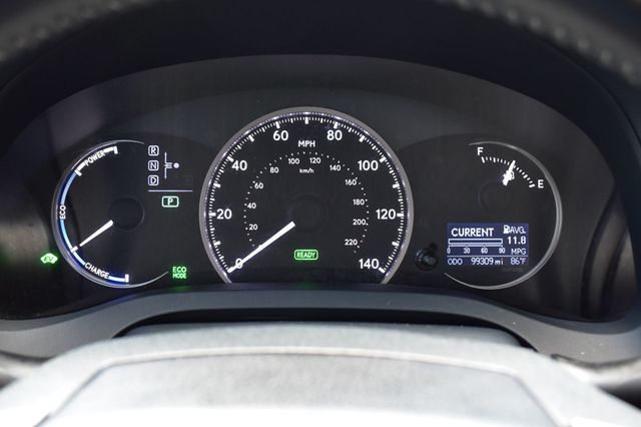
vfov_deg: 33.0
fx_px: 721
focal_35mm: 40
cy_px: 214
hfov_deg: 47.9
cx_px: 320
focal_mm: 27
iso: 900
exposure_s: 1/15
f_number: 6.3
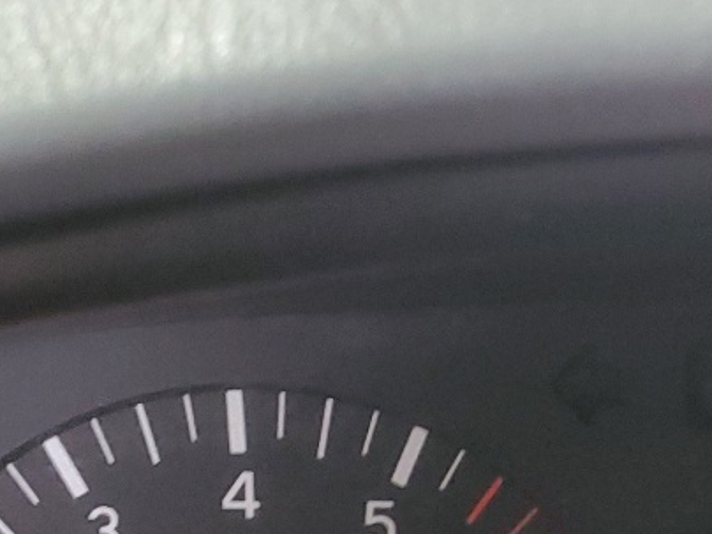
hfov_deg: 18.7
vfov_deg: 13.6
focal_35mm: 103
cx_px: 666
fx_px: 2119
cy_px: 790
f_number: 1.5
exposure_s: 1/24
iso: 331
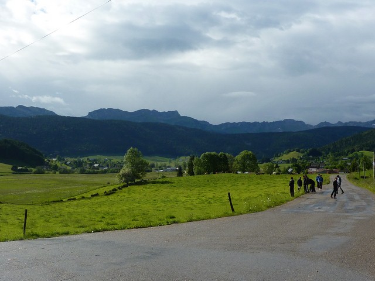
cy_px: 140
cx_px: 188
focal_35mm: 44
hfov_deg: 42.9
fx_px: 477
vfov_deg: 32.9
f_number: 5
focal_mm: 5
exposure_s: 1/500
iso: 80
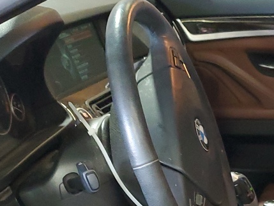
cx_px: 281
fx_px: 768
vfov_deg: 14.1
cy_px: 328
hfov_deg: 19.6
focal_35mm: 97
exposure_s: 1/60.2
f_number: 1.5
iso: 208
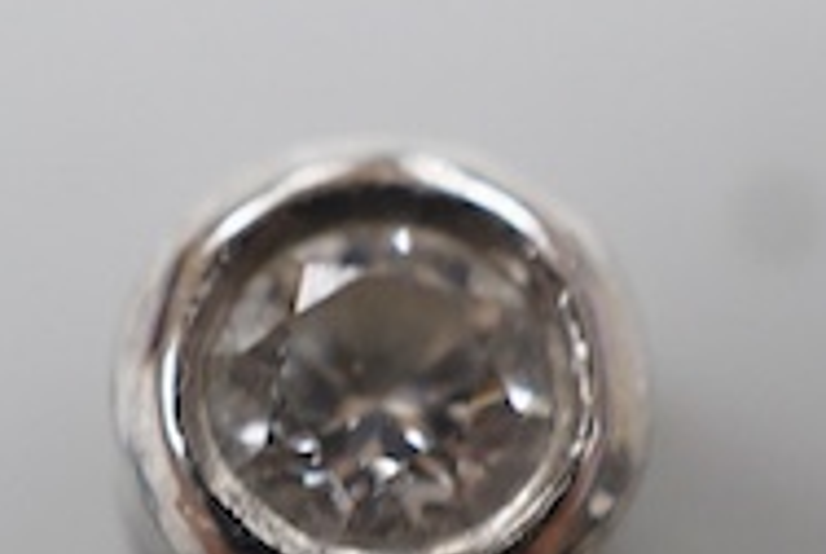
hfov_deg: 9.6
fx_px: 4941
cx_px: 426
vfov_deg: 6.4
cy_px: 352
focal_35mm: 215
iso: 1250
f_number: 5
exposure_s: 1/125
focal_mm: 30
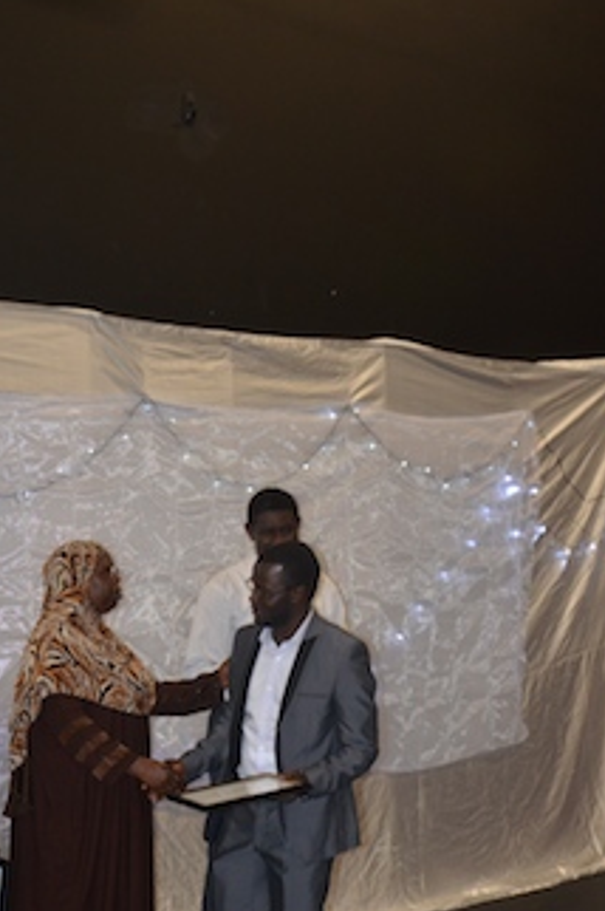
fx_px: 1692
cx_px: 192
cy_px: 648
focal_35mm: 67
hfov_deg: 20.2
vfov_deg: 29.8
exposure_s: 1/60
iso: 800
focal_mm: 30
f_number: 4.2
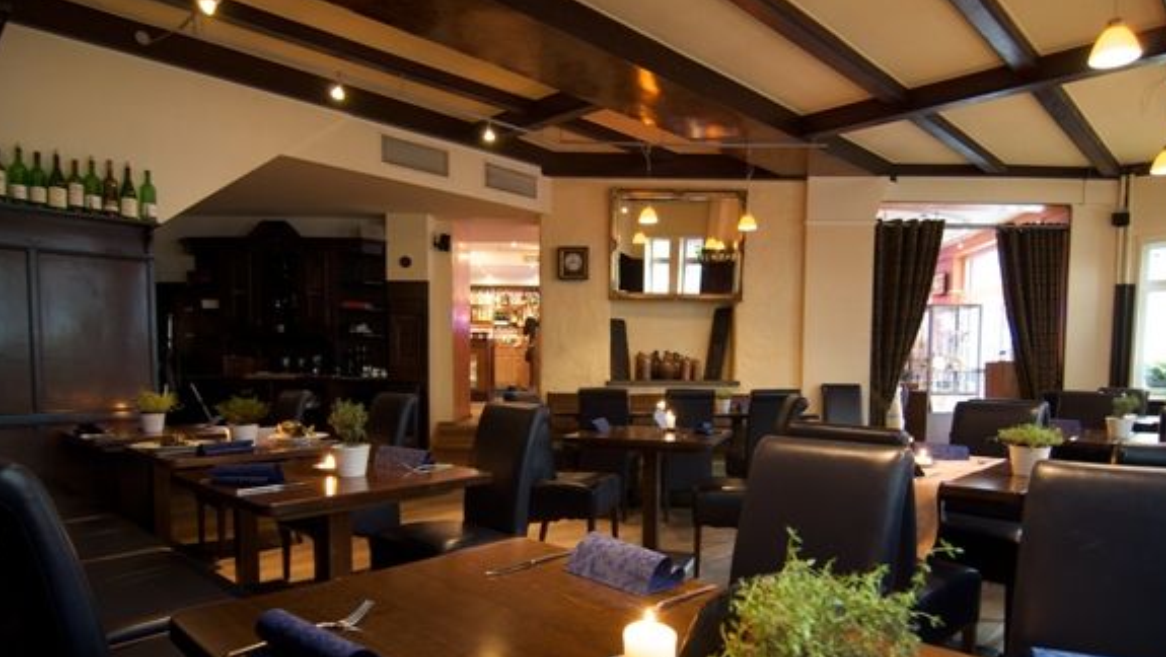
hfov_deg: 83.8
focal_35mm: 21
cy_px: 393
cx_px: 608
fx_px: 650
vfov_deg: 53.3
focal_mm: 12
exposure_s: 1/2
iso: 200
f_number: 4
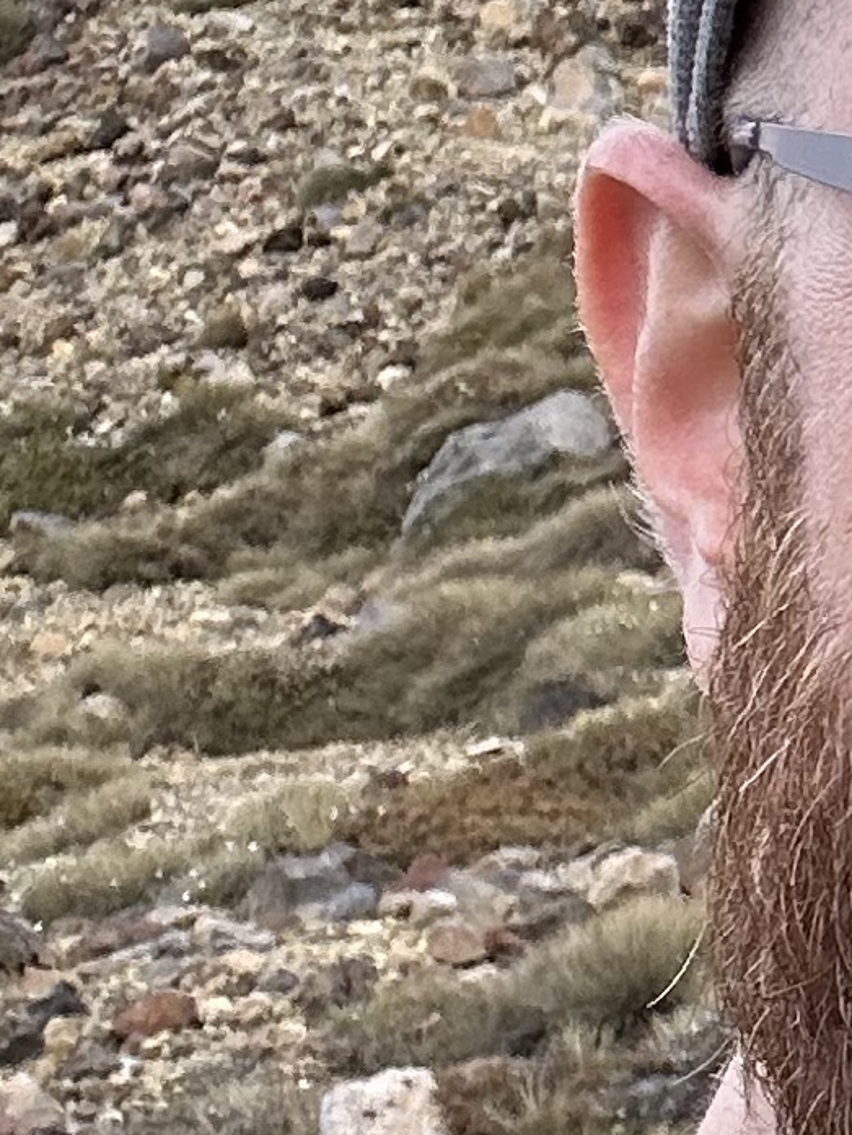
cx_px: 2095
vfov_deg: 14.8
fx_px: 4363
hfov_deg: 9.7
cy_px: 319
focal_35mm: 133
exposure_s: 1/628
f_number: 1.9
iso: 25
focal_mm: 2.69
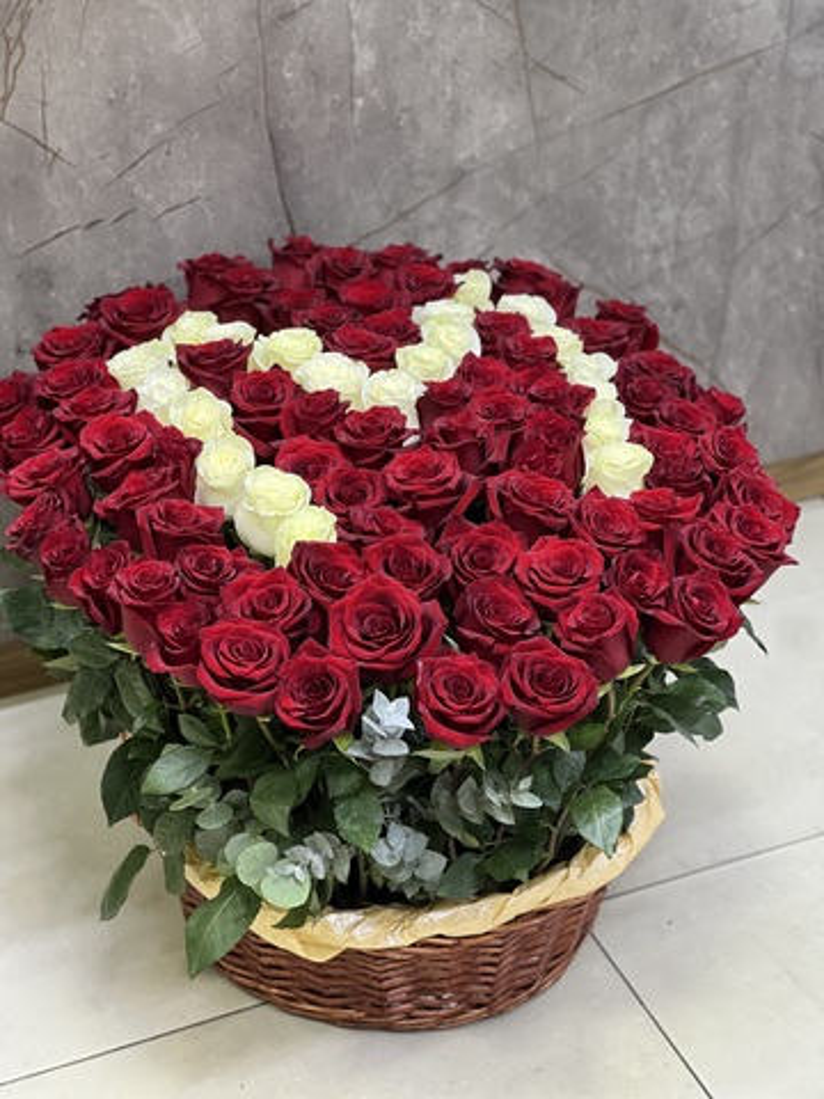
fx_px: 2444
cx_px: 412
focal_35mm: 77
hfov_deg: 19.1
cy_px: 550
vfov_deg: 25.3
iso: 320
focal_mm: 9
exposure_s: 1/33
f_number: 2.8
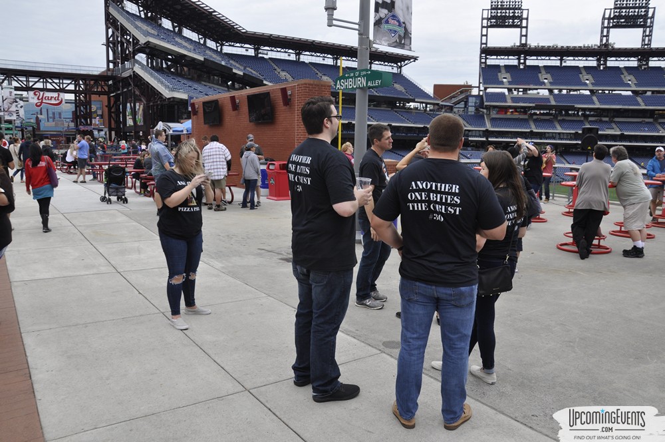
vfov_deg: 47.8
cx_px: 332
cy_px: 221
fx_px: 498
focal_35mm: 27
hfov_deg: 67.4
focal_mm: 18
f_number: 10
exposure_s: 1/80
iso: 400
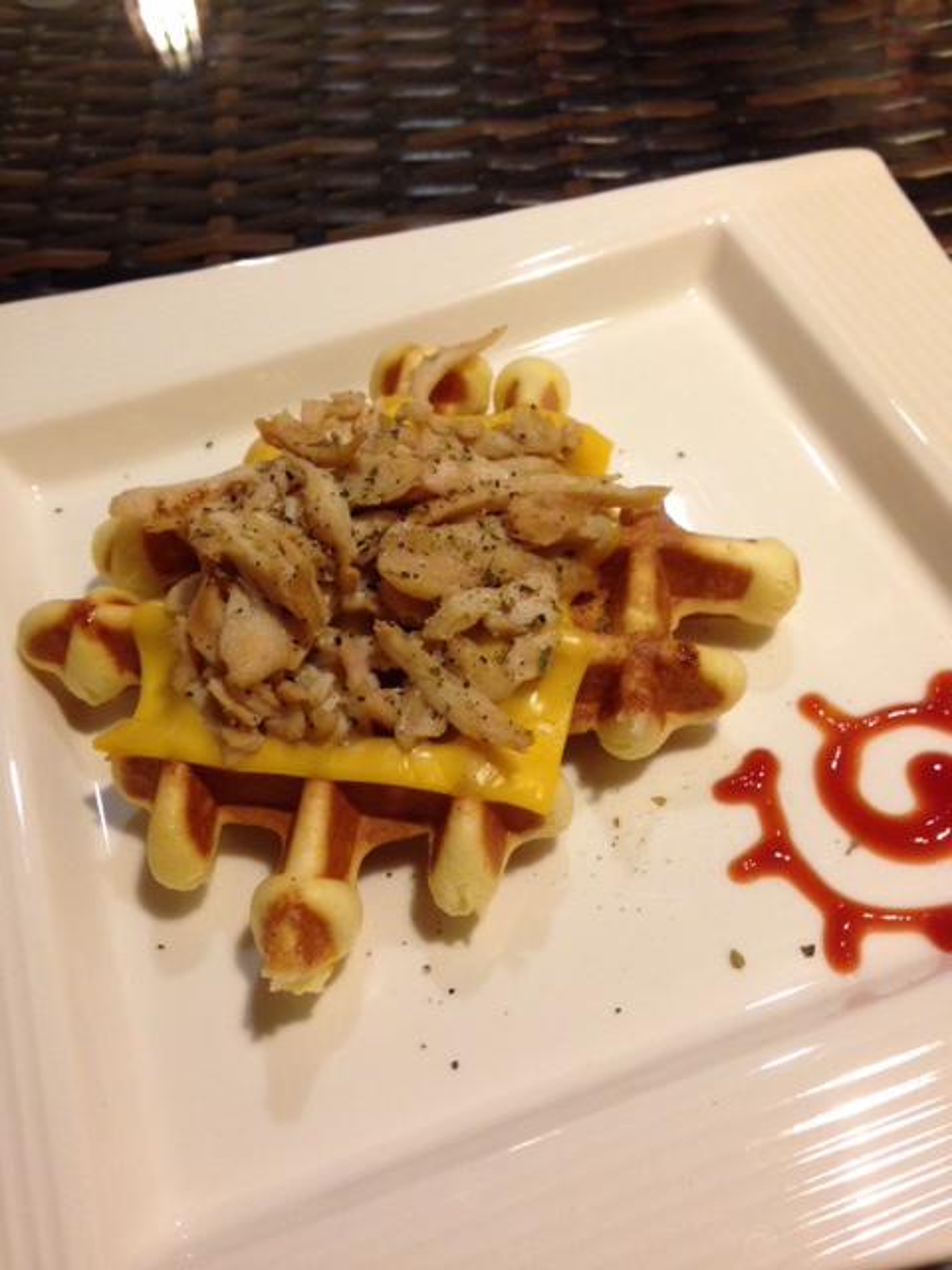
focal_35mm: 33
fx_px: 1210
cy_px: 635
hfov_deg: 42.9
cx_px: 476
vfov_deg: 55.4
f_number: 2.4
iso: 160
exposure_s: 1/20
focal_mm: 4.12
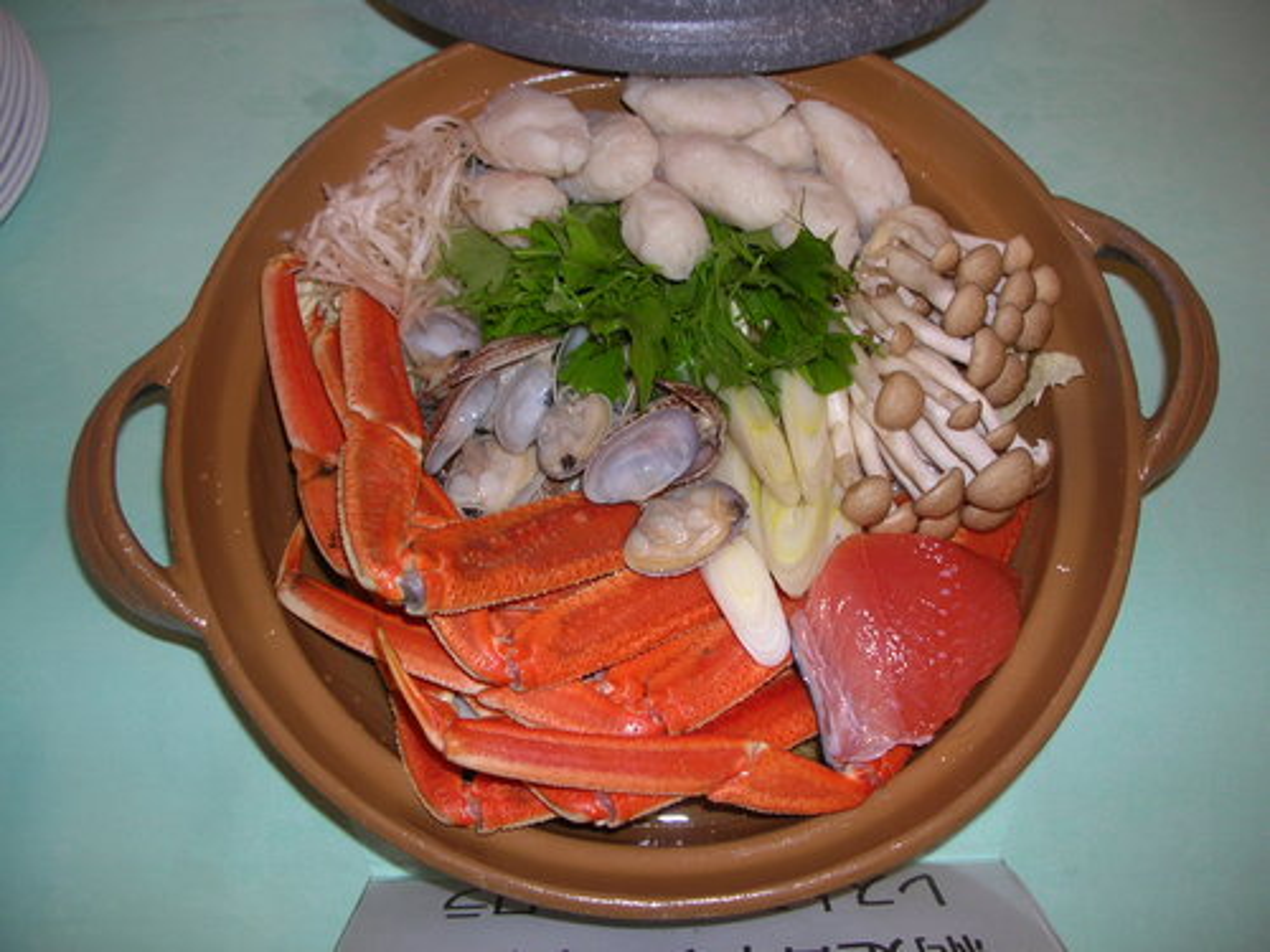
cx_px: 635
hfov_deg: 52.6
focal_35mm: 35
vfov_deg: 40.7
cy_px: 476
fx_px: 1284
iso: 50
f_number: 2.8
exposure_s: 1/60.1
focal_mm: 5.8
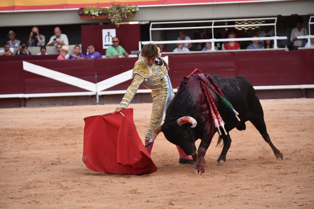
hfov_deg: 11.4
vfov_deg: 7.6
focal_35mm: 180
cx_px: 157
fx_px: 1570
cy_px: 104
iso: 2000
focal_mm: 180
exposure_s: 1/1250
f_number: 5.6
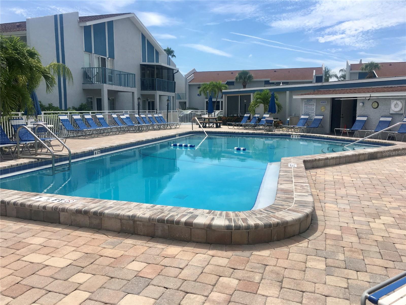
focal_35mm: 29
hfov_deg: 61.7
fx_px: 340
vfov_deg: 48.2
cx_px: 203
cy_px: 152
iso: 25
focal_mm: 4.15
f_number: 2.2
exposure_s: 1/2404
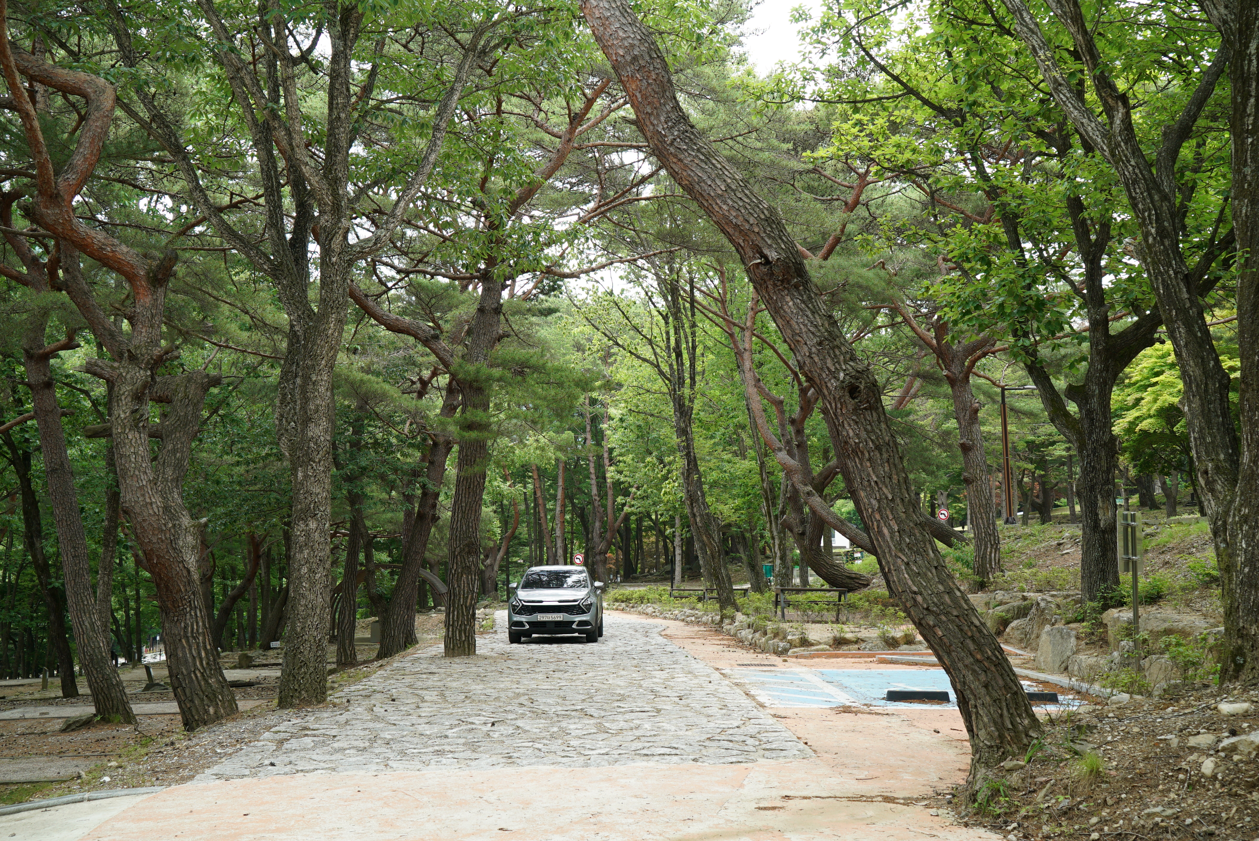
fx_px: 1365
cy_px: 420
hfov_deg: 49.5
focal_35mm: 39
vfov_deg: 34.3
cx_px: 630
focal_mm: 39
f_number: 6.3
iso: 320
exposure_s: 1/200
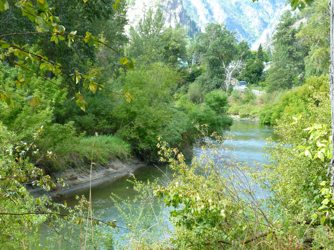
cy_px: 125
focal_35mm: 57
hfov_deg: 33.8
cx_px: 167
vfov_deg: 25.7
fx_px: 550
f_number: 4.6
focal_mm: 10.3
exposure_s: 1/40
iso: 100
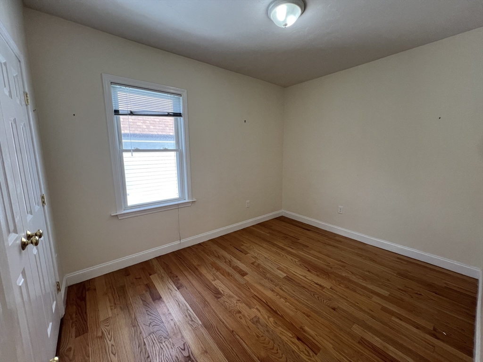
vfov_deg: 89.9
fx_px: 181
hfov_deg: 106.2
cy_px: 181
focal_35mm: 13
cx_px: 242
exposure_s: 1/120
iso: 64
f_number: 1.8
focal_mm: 1.57
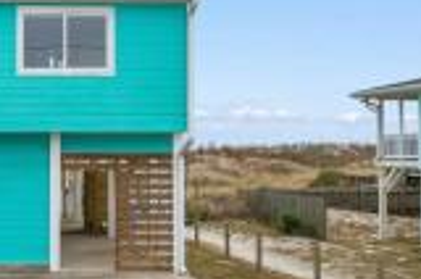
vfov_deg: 21.8
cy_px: 129
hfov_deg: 28.8
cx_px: -63
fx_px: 724
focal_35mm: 62
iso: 130
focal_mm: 8.38
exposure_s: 1/350
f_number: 2.8
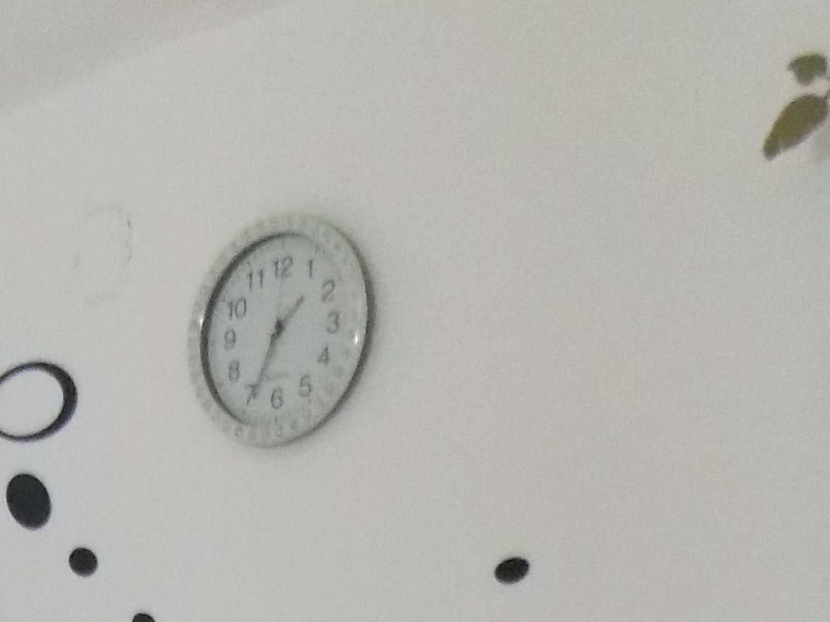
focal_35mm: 90
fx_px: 2158
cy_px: 1107
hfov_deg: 20.5
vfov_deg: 14.5
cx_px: -146
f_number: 3.1
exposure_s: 1/30
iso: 400
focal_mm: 4
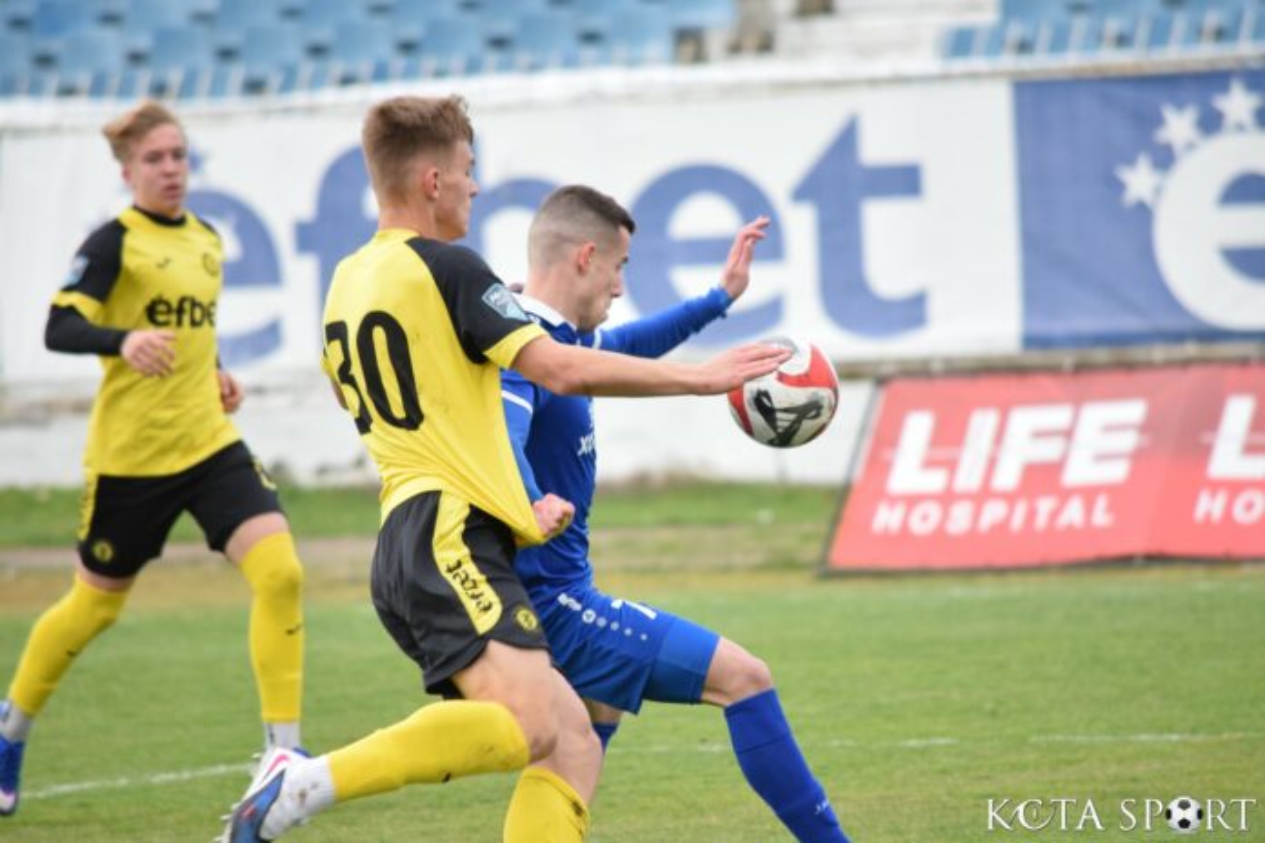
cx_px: 632
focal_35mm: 450
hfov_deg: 4.6
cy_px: 422
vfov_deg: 3.1
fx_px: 15811
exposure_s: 1/800
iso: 1600
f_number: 5.6
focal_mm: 300
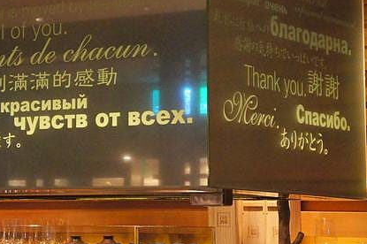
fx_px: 1375
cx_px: 76
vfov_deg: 10.1
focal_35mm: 135
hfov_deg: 15.1
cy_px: 28
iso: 3200
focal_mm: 47
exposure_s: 1/30
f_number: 7.1
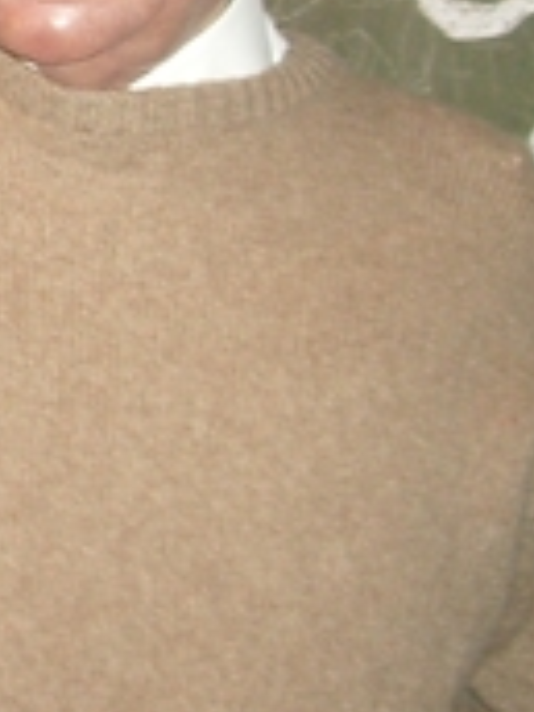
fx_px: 2674
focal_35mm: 130
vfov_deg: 14.8
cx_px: -426
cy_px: -54
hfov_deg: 10.7
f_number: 2.6
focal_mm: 5.8
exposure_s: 1/60
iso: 200
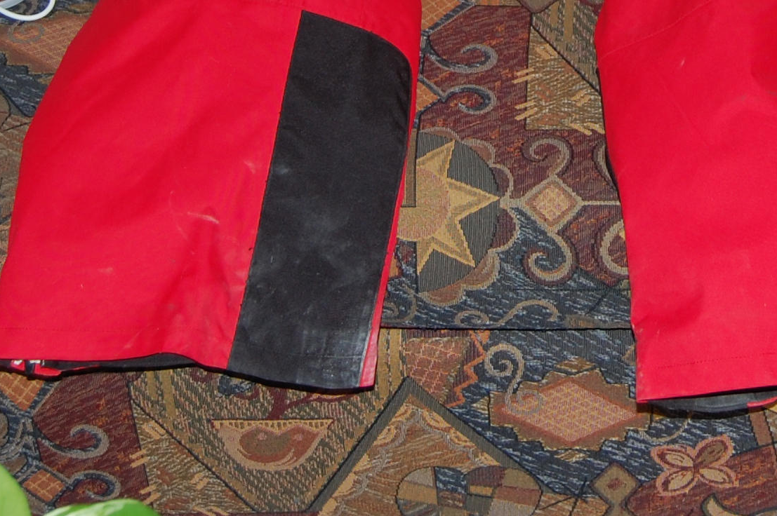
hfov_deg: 19.1
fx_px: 2286
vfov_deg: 12.5
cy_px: -168
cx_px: 642
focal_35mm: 106
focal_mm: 26
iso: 200
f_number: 4.5
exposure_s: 1/60
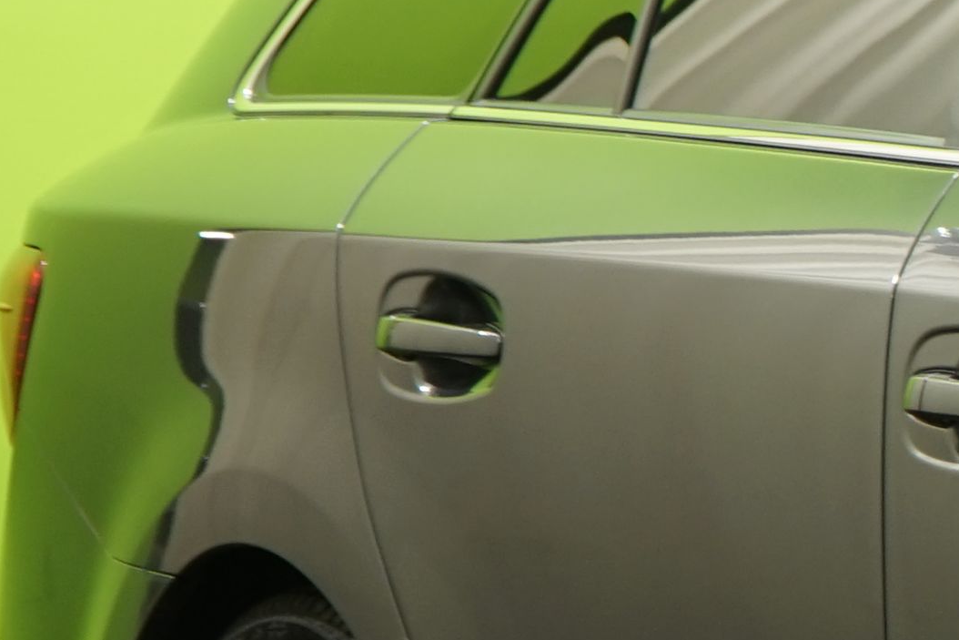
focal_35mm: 279
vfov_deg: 4.9
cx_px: 2318
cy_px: 646
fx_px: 7433
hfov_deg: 7.0
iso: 250
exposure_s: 1/13
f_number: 4.5
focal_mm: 49
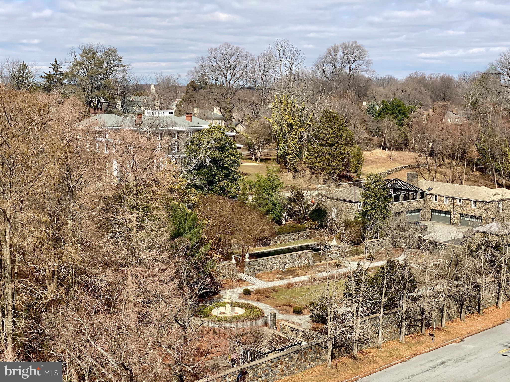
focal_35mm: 52
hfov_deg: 36.8
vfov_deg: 28.0
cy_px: 191
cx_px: 255
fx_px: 766
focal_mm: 6
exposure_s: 1/1597
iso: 20
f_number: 2
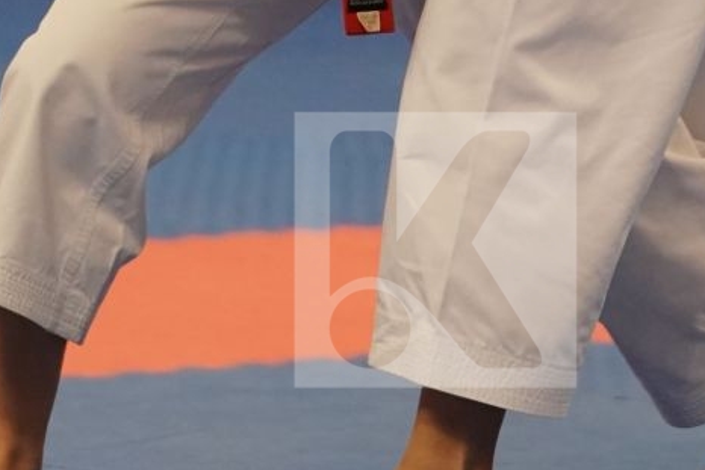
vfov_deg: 2.8
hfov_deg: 4.3
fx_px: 9461
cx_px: 436
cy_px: -287
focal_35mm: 483
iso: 3200
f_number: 2.8
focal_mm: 125
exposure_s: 1/1000
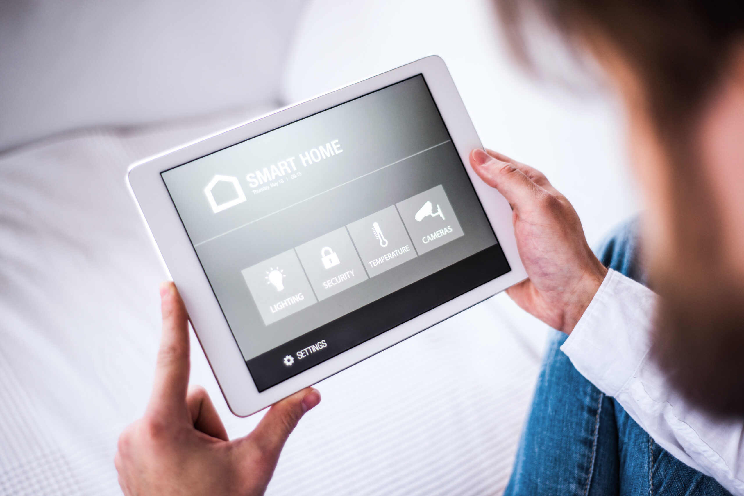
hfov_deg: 39.6
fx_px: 1034
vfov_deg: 27.0
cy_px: 248
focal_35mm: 50
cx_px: 372
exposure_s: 1/160
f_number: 2
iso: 400
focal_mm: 50
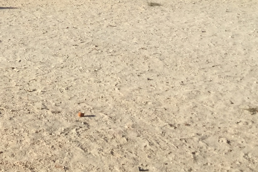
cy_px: -88
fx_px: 846
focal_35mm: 118
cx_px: -5
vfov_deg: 11.2
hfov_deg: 16.9
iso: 25
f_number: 2.4
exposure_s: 1/747
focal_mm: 3.3
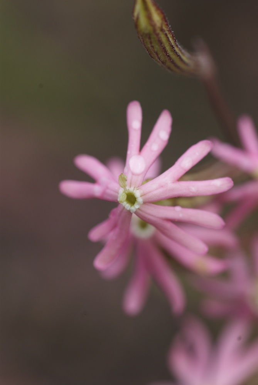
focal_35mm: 135
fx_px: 1448
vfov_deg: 15.2
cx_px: 129
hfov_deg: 10.2
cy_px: 192
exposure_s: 1/160
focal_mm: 90
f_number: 13
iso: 250
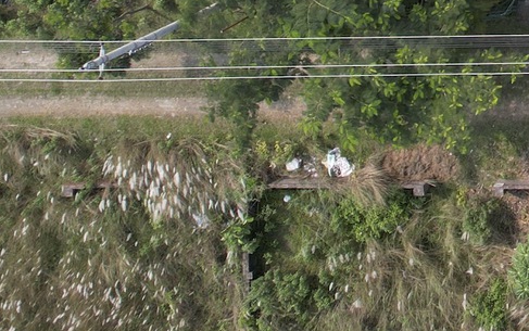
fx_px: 1327
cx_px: 860
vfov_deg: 12.6
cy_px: -309
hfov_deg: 18.9
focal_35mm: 92
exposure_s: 1/1000
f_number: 2.8
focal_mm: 8.38
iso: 100
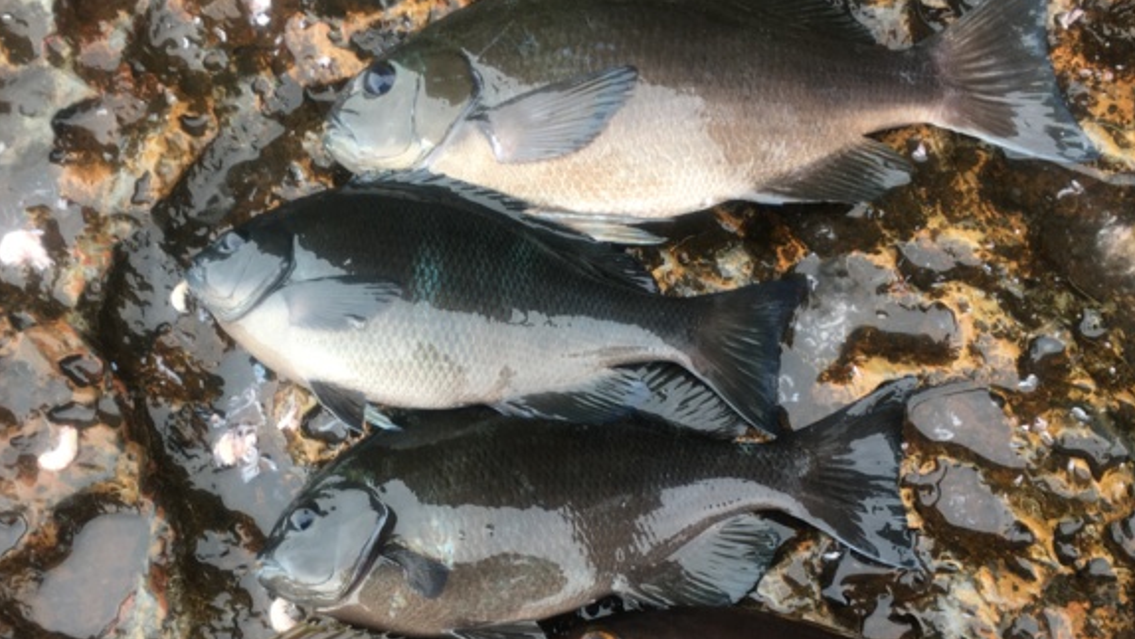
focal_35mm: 44
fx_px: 1324
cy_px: 447
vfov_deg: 26.9
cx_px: 484
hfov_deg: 46.3
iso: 25
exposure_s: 1/60
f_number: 2.2
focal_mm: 4.15
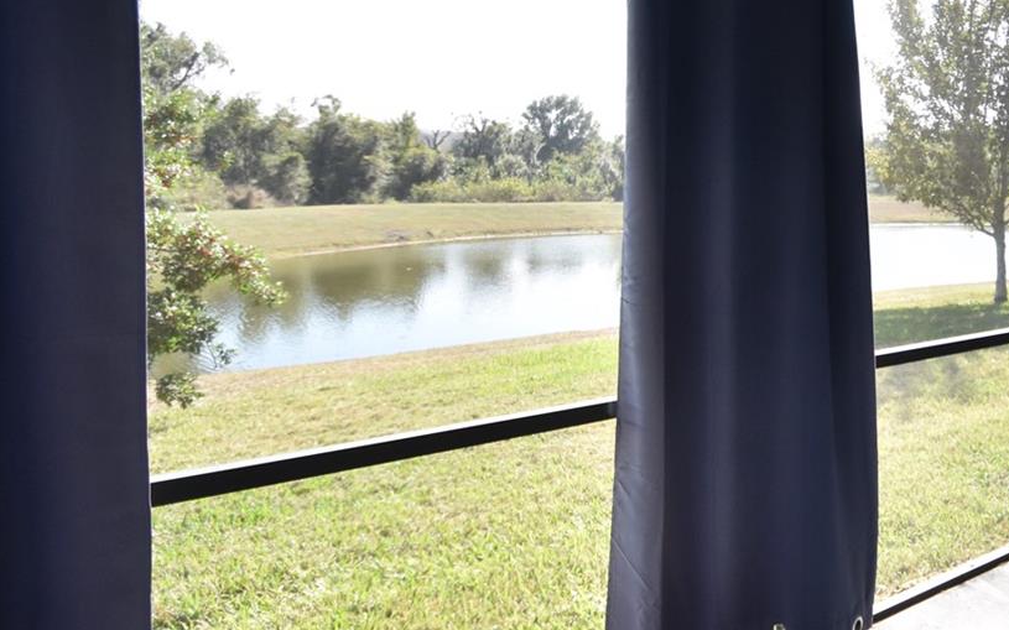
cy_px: 222
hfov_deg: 54.7
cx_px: 909
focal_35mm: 30
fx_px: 825
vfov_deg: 41.4
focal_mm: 10
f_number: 3.5
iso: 800
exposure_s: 1/1500
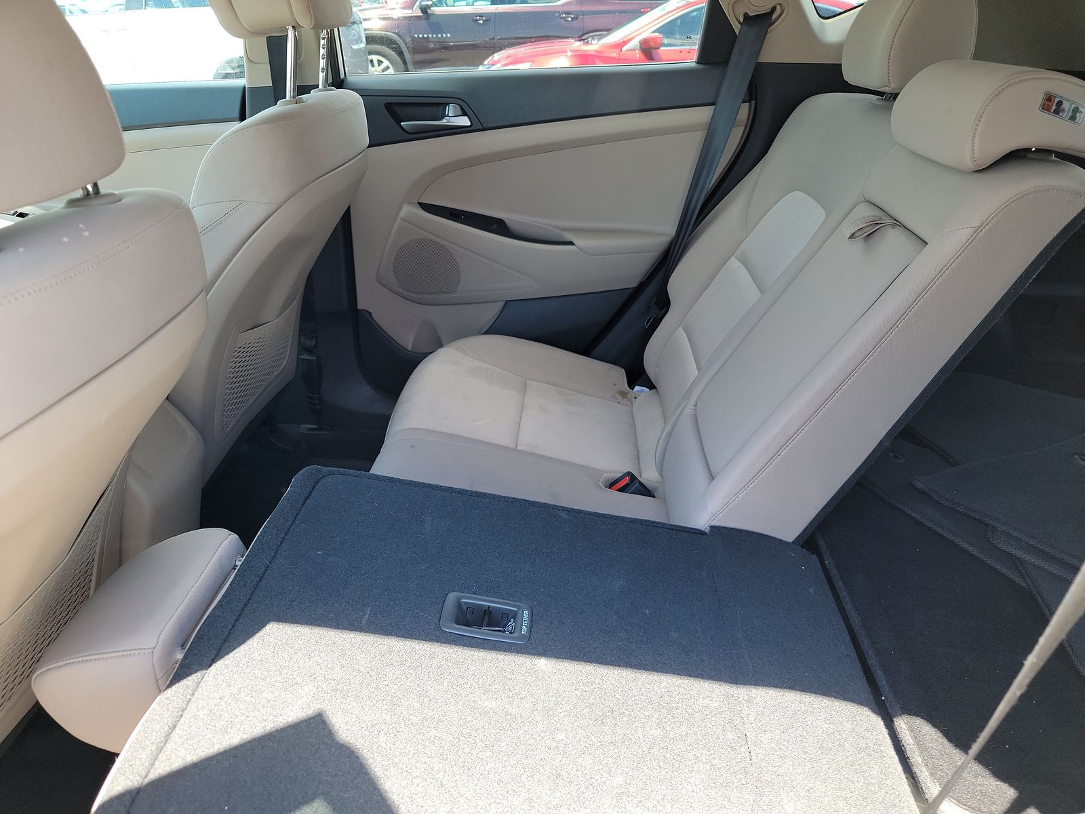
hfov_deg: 71.6
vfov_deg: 56.8
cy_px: 407
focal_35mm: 24
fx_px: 752
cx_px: 542
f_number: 1.8
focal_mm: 6.7
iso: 67
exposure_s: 1/59
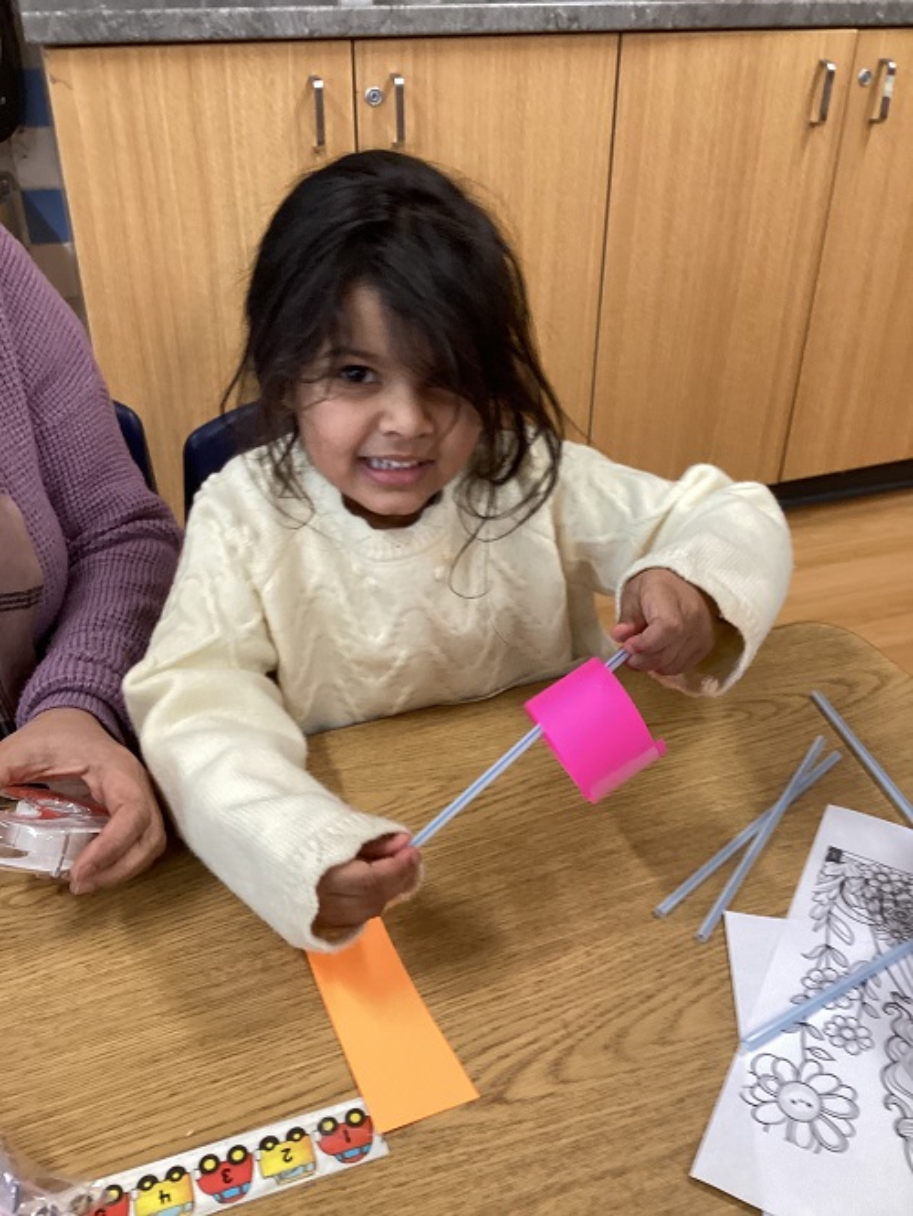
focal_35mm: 31
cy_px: 608
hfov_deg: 45.5
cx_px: 456
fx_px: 1089
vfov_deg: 58.3
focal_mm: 3.3
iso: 160
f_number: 2.4
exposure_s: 1/60
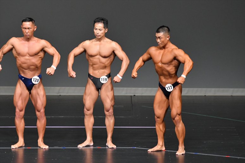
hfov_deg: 6.5
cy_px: 82
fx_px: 2143
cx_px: 122
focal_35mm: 315
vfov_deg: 4.4
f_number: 5.6
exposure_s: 1/400
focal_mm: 210
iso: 5000
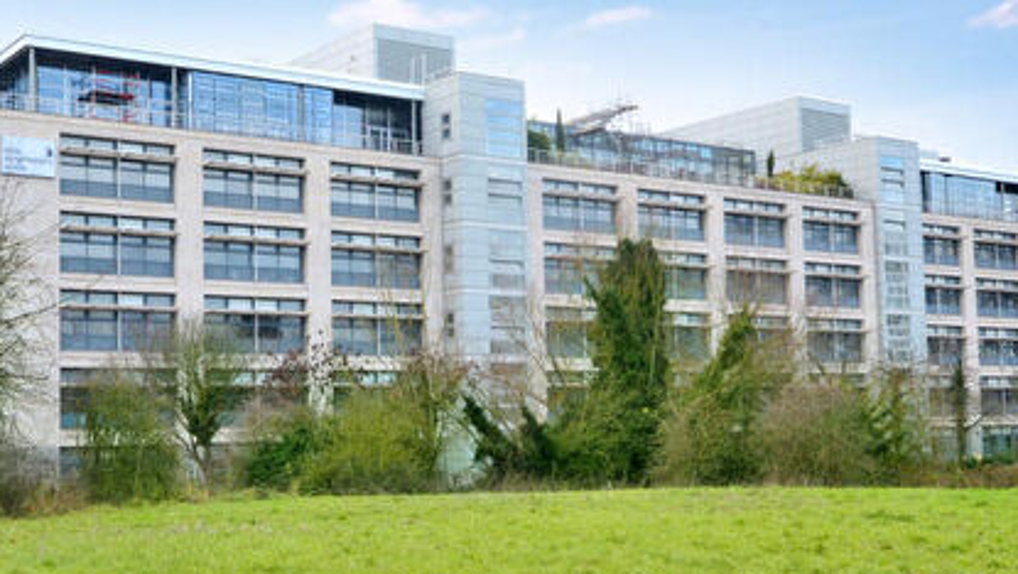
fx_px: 1431
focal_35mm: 53
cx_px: 464
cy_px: 337
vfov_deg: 22.6
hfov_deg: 39.1
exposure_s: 1/100
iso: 400
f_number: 9
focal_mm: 20
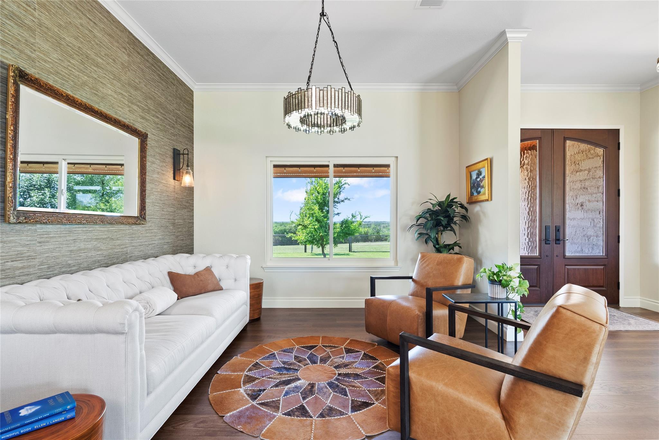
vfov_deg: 68.9
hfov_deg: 91.6
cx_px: 330
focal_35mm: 18
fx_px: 320
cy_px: 220
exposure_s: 5
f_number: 8
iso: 160
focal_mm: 17.5
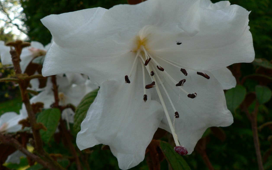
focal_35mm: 39
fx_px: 289
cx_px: 138
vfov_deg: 32.7
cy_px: 74
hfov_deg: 50.4
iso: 80
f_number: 3.6
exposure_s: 1/160
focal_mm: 6
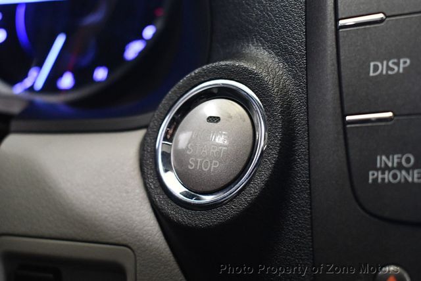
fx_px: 843
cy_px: 140
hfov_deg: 28.0
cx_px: 210
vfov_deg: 19.0
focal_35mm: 72
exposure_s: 1/60
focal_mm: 36
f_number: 4.8
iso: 4000
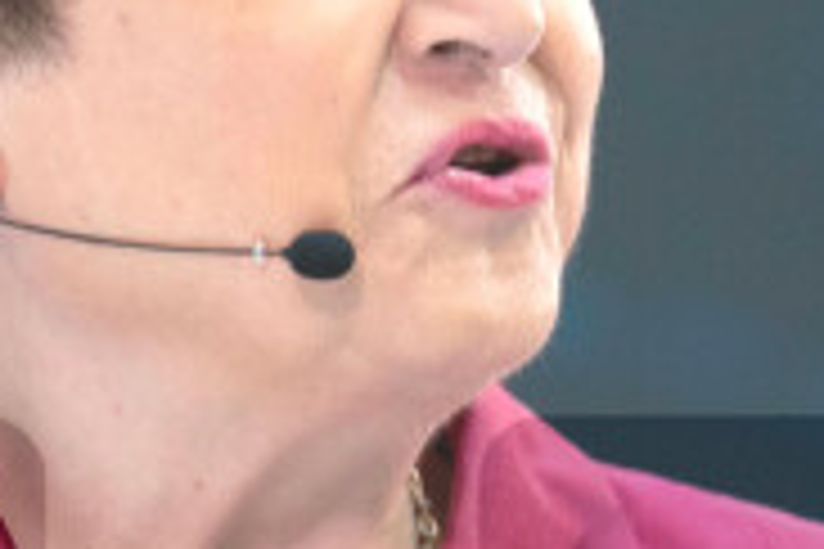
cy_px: 704
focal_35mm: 1118
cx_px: 266
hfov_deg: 1.8
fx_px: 25588
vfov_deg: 1.2
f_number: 4
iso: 1250
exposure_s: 1/400
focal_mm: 200
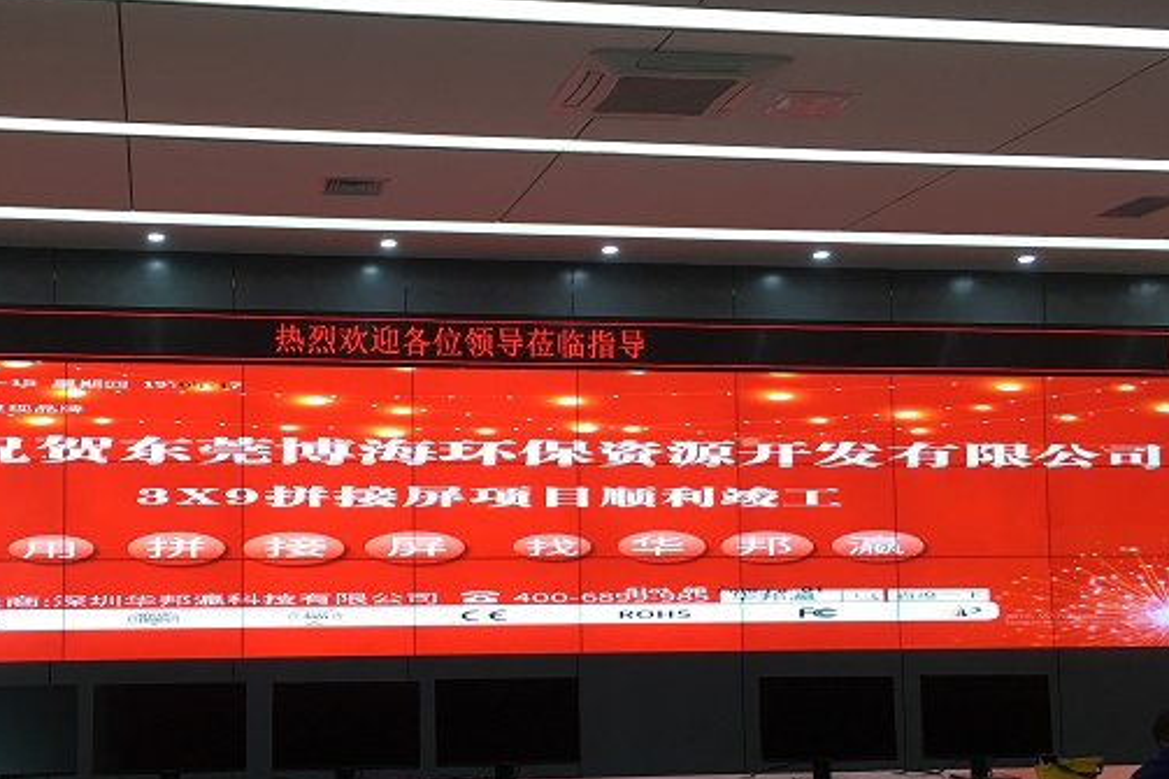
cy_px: 479
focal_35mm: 48
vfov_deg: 28.0
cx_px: 435
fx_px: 1558
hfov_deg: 40.8
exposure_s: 1/33
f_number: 2.2
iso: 25
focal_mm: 4.15
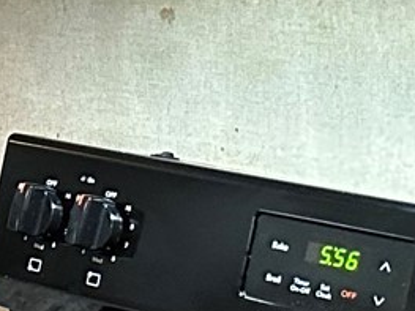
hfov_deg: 8.3
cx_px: -1075
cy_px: -133
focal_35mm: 175
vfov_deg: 8.3
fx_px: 2097
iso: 500
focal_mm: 6.86
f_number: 1.78
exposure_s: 1/60
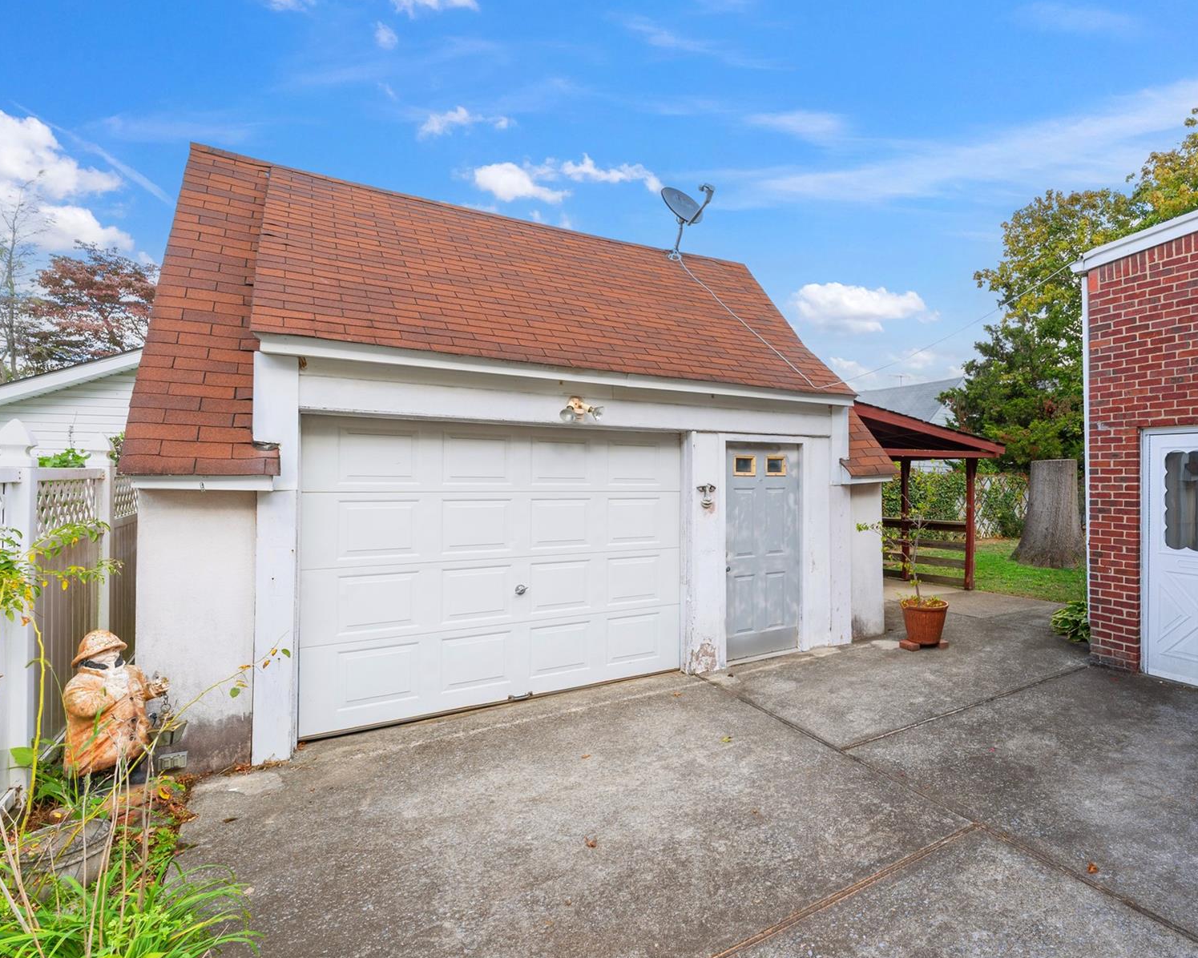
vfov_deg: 73.8
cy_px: 468
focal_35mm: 18
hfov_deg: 83.3
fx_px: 638
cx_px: 802
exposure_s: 1/40
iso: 100
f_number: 11
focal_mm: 14
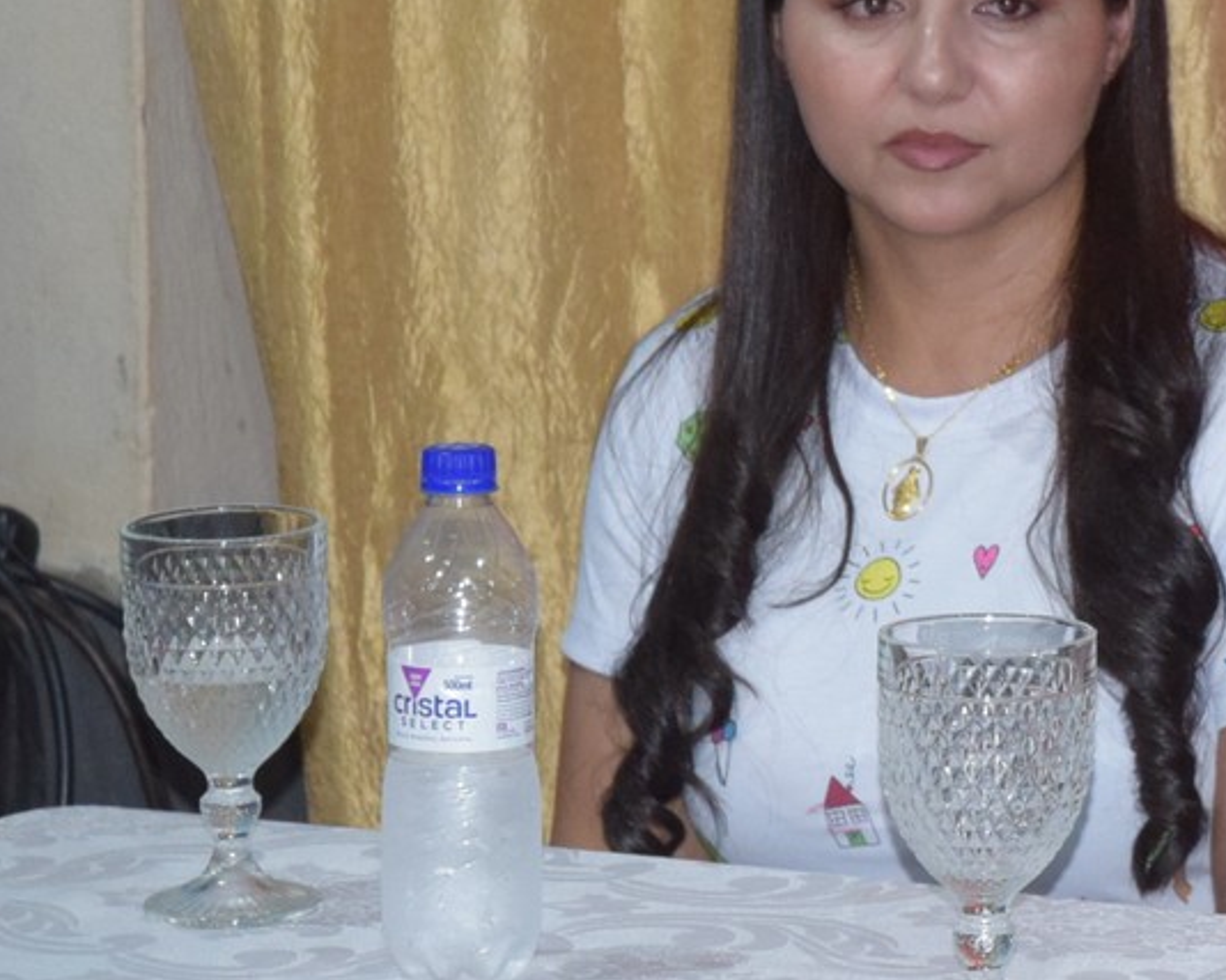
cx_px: 1814
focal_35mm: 226
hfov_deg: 8.4
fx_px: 8199
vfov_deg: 6.8
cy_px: -213
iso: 2000
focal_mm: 52
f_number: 4.5
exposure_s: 1/60
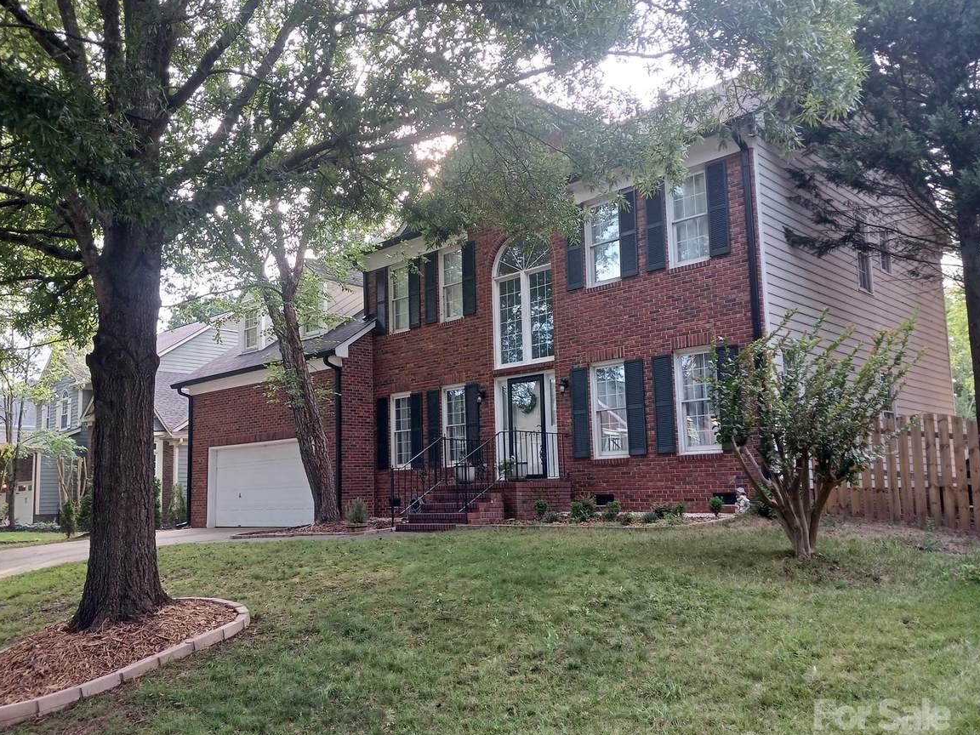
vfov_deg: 46.8
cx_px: 445
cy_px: 390
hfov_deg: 59.9
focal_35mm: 30
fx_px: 849
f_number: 1.8
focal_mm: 4
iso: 80
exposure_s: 1/50
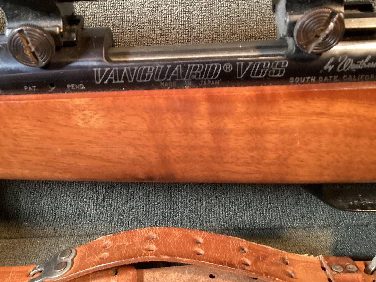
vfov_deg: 35.9
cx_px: 157
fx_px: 435
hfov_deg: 46.6
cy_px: 117
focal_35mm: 40
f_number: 2.4
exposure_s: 1/30
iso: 400
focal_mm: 3.3
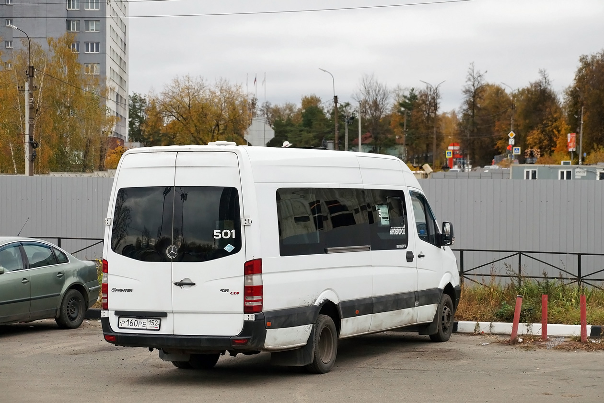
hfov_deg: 22.6
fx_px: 1510
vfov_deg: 15.2
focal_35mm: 90
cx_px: 302
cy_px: 202
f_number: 5.6
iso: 400
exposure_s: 1/800
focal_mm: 60
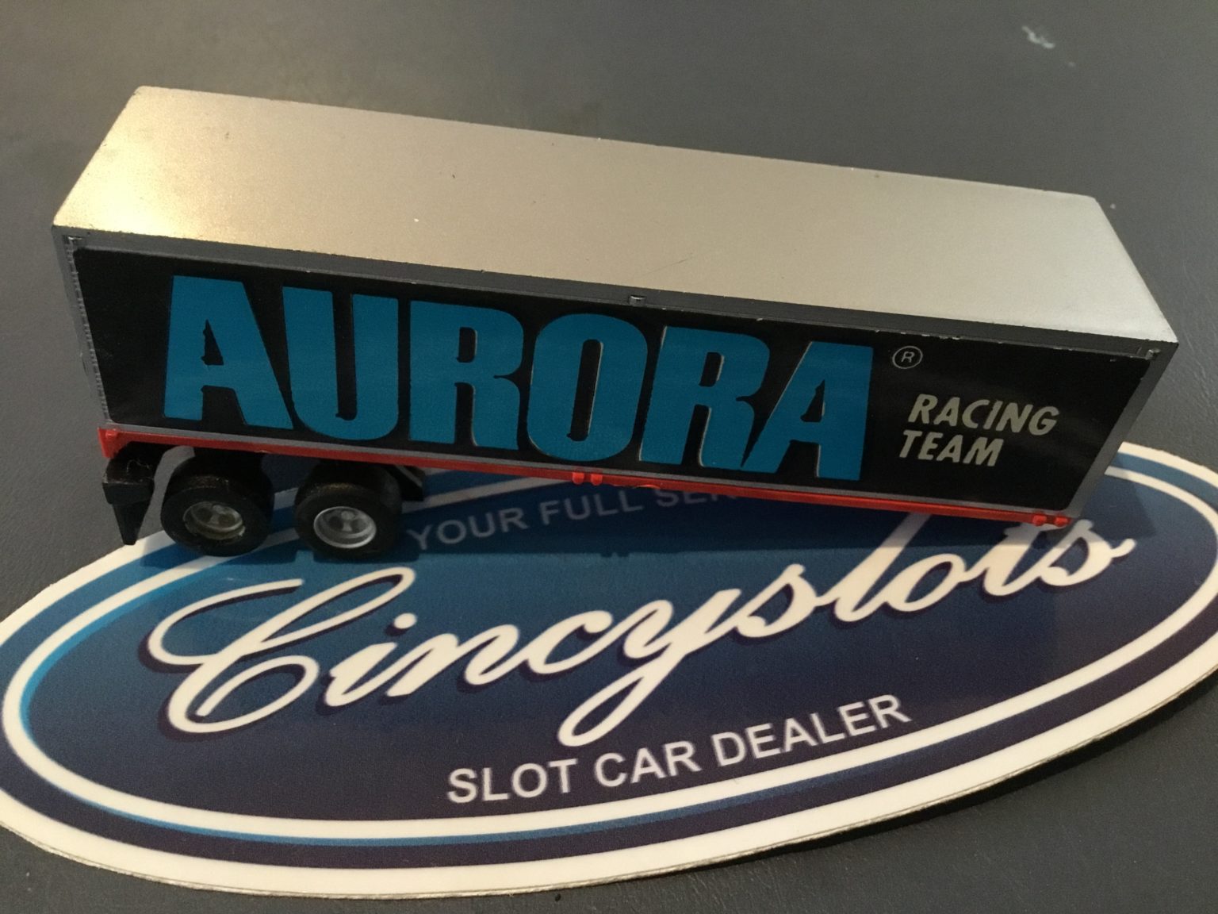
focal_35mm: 31
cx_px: 609
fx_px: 1091
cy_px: 457
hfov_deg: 58.4
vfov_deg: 45.4
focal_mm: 3.3
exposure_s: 1/15
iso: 250
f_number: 2.4
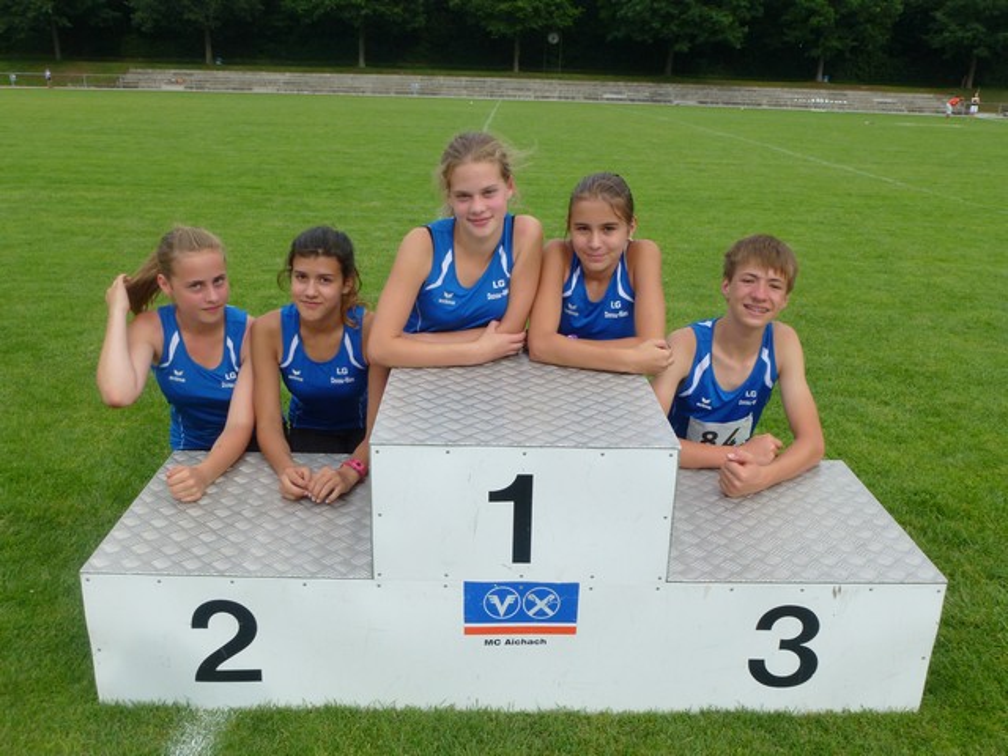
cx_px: 504
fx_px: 874
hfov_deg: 60.0
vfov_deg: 46.8
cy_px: 378
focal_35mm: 30
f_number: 4
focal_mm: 5.4
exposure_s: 1/400
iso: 100
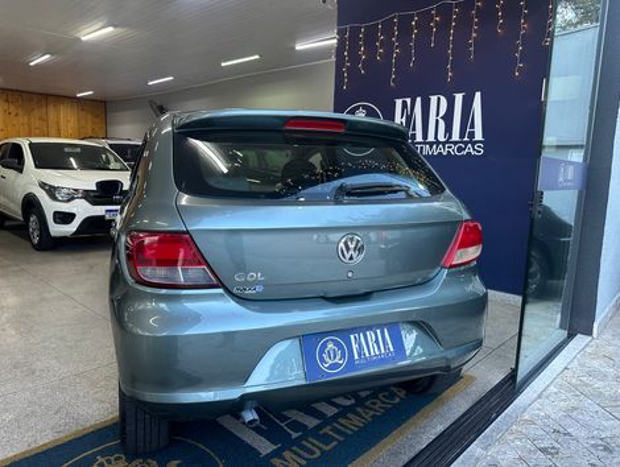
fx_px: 431
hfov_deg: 71.5
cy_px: 234
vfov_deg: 56.9
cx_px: 310
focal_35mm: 24
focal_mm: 6.86
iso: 200
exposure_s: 1/120
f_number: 1.78
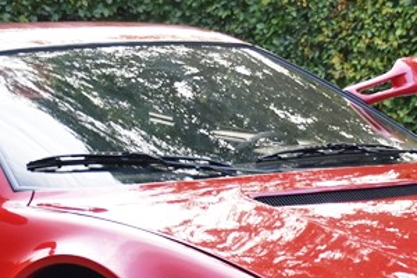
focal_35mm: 173
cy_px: 250
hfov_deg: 11.9
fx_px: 2004
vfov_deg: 7.9
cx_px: 189
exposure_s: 1/250
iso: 640
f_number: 4
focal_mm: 30
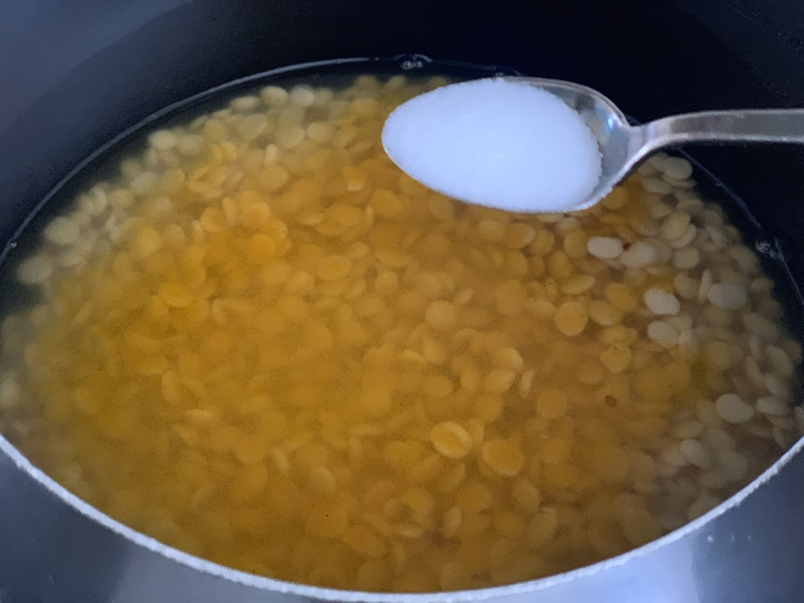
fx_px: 1208
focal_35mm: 52
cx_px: 402
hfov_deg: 36.8
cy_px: 302
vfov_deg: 28.0
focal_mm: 6
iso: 800
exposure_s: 1/30
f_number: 2.4
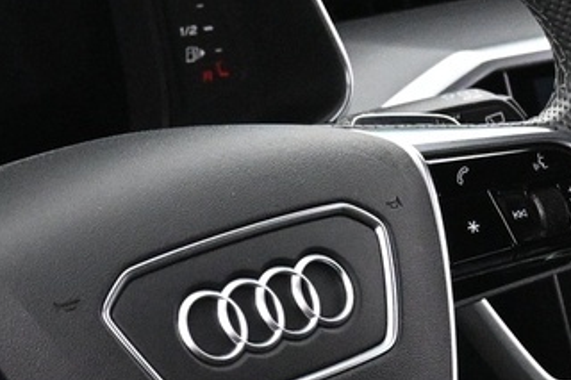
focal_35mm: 160
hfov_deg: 12.8
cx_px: 153
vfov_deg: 8.6
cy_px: 303
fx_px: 2529
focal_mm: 21
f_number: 4
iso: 4000
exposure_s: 1/40
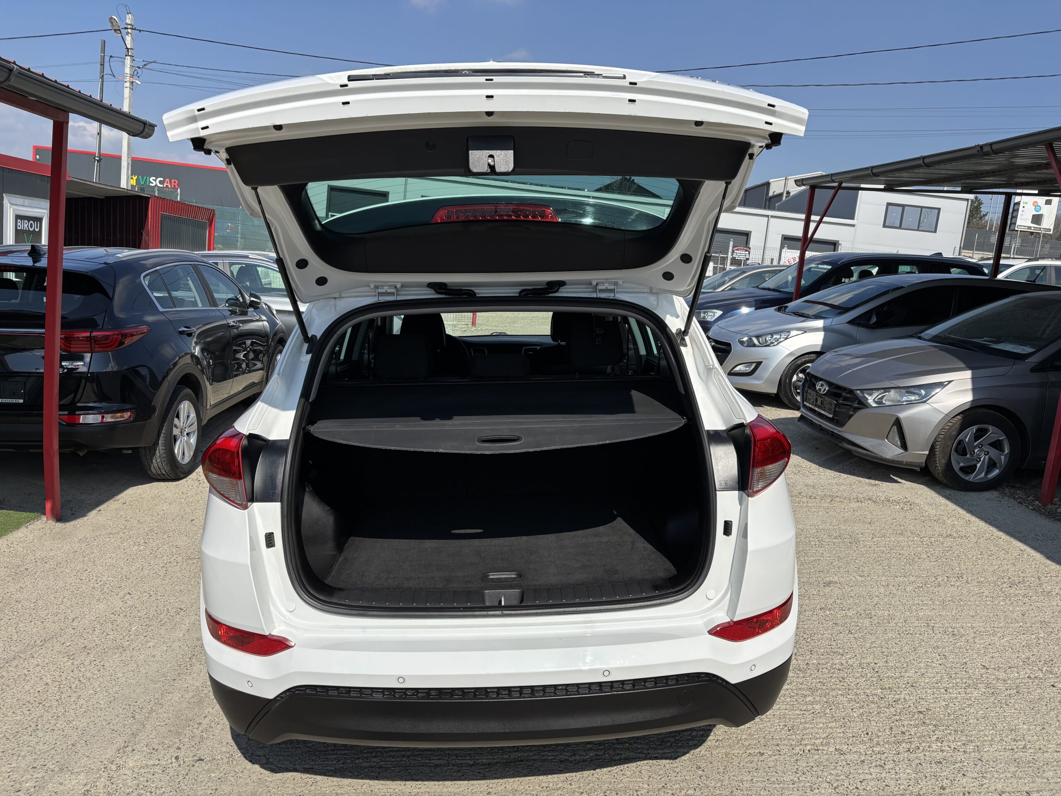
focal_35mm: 26
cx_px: 530
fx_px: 797
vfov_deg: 53.1
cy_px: 398
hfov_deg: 67.3
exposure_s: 1/4255
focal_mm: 5.96
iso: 50
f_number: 1.6
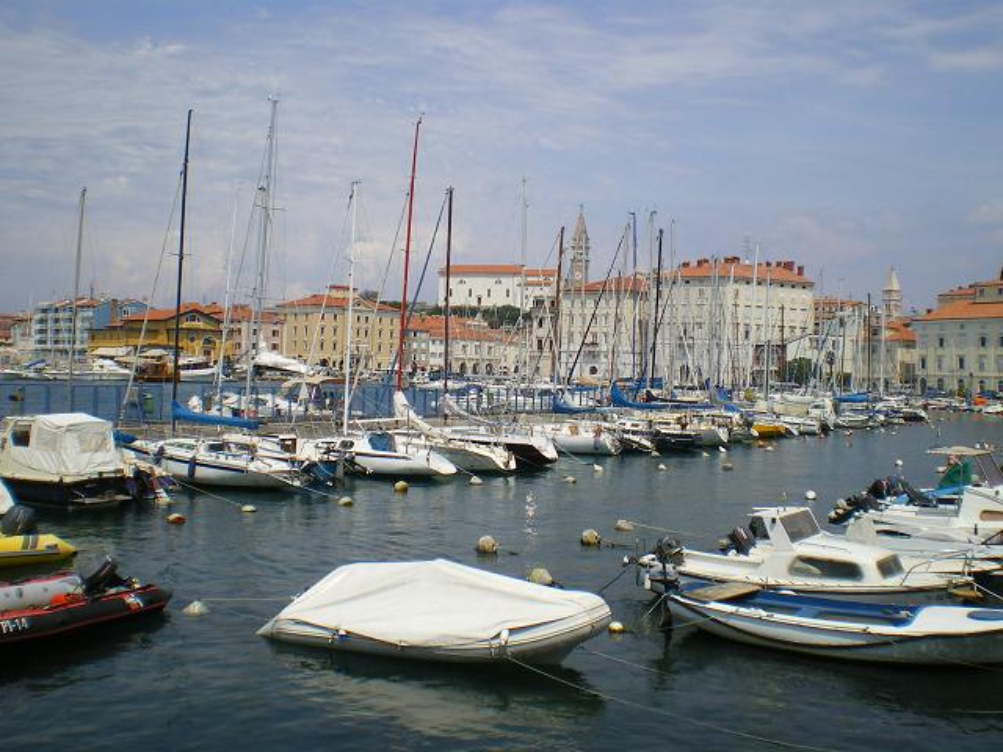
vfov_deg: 37.7
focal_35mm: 38
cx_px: 502
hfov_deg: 49.0
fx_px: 1101
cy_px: 376
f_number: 4.6
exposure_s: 1/640
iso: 64
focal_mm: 6.3
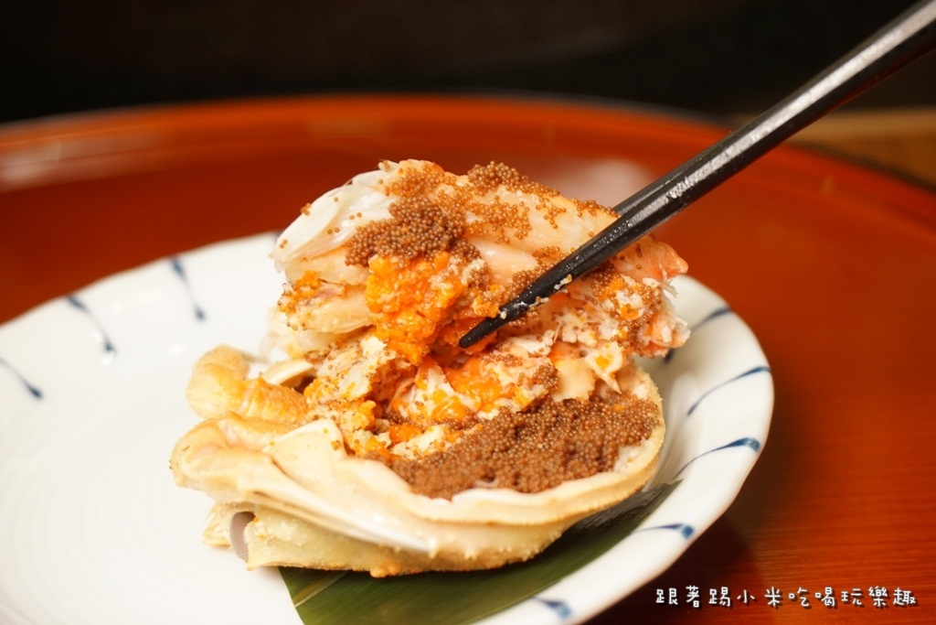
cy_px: 312
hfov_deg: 41.1
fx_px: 1248
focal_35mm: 48
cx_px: 468
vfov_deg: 28.1
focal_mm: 32
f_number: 5
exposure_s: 1/60
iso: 640
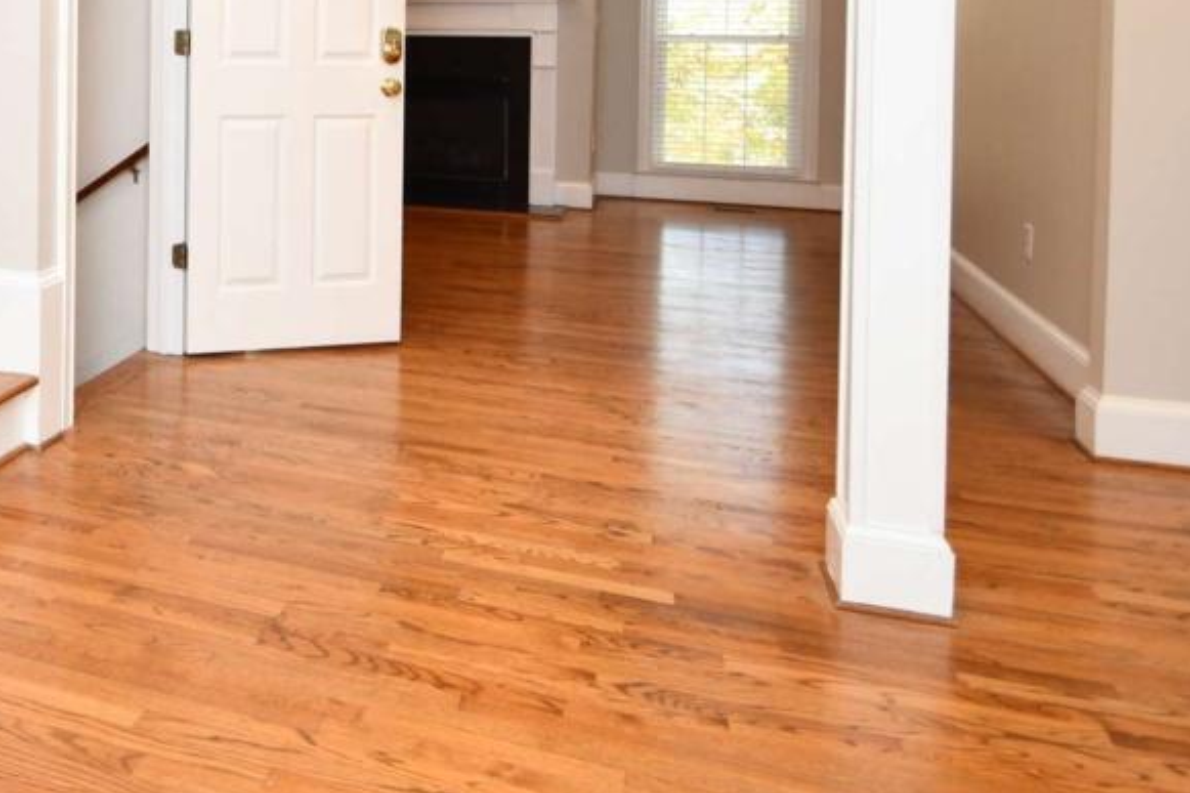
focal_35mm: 31
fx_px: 1024
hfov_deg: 54.2
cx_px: 166
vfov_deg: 38.8
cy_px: 55
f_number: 4
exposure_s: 1/60
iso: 800
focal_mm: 10
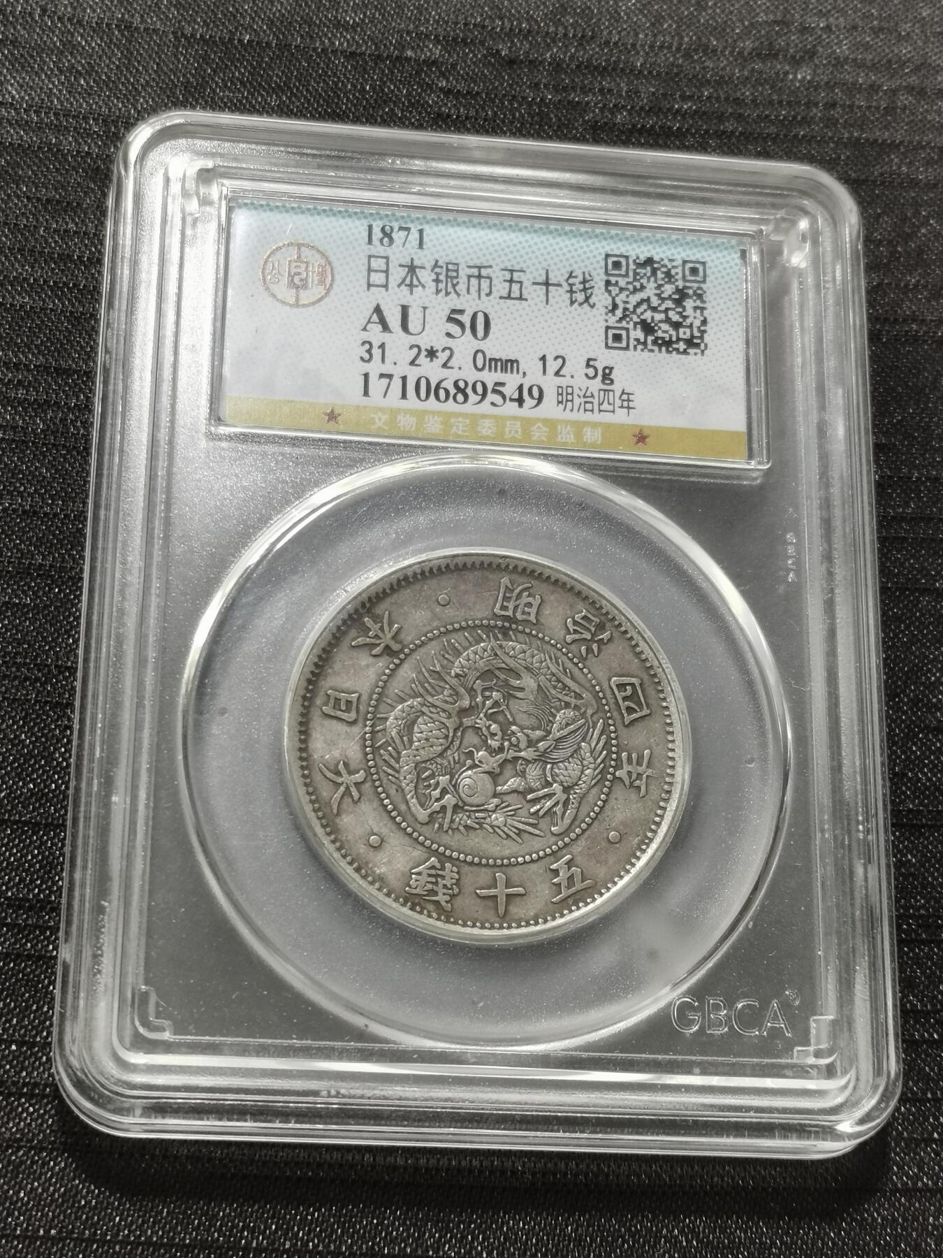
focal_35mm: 66
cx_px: 472
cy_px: 629
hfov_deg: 22.3
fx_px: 2397
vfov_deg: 29.4
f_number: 1.8
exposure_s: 1/100
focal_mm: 5.58
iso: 100
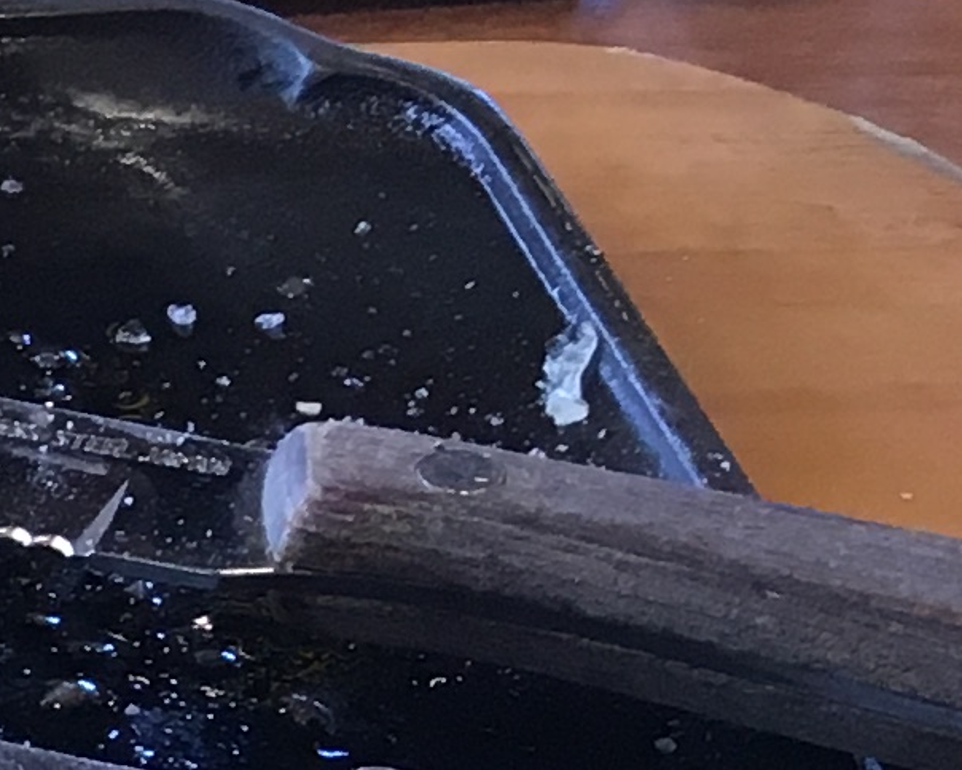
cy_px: 1880
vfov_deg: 7.6
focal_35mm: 189
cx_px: -2029
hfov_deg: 8.4
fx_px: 5380
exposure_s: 1/30
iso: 25
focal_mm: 4.15
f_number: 2.2
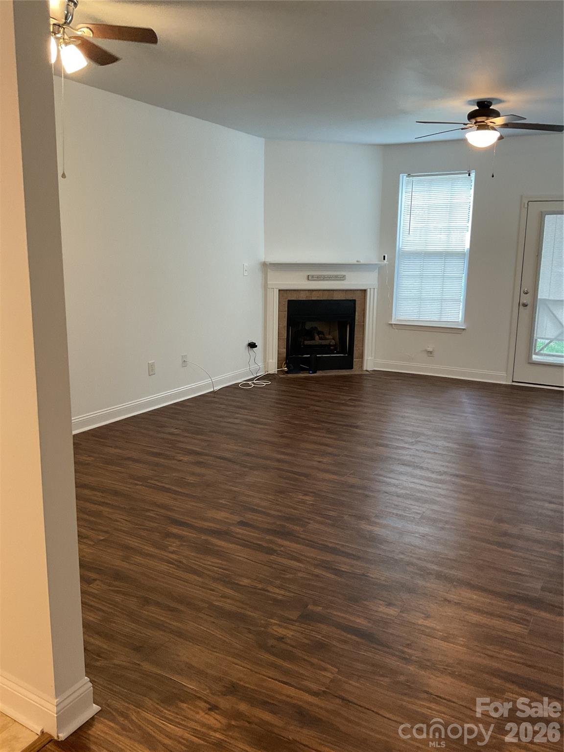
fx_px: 630
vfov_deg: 61.7
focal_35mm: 29
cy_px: 376
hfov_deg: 48.2
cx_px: 282
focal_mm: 3
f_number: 1.8
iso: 160
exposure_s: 1/60
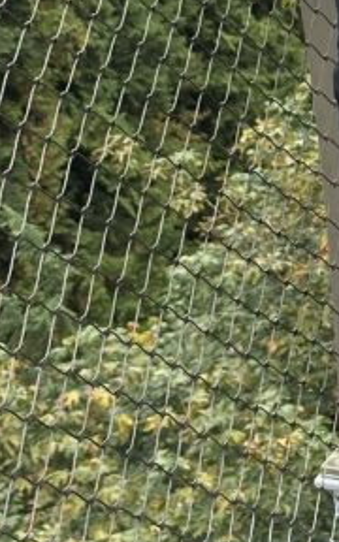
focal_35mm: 181
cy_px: -279
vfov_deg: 11.1
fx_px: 2676
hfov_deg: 7.2
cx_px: 403
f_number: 1.78
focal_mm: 6.86
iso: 64
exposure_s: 1/409
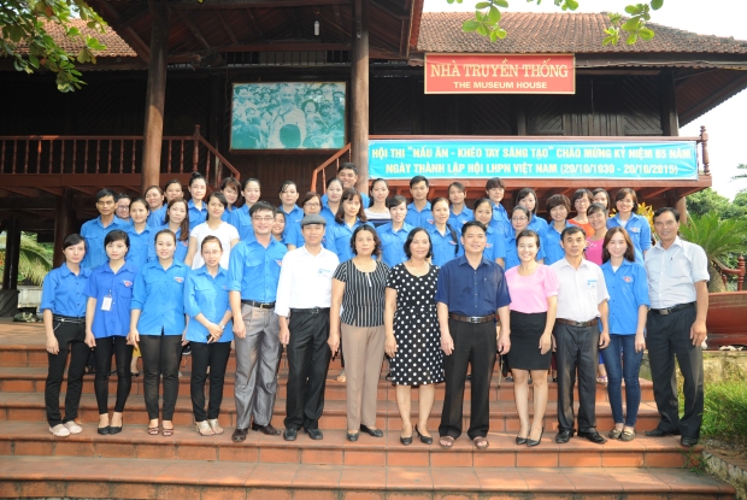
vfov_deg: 46.5
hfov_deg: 65.4
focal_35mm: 28
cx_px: 374
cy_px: 250
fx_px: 582
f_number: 5.6
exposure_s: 1/125
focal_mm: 28
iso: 320
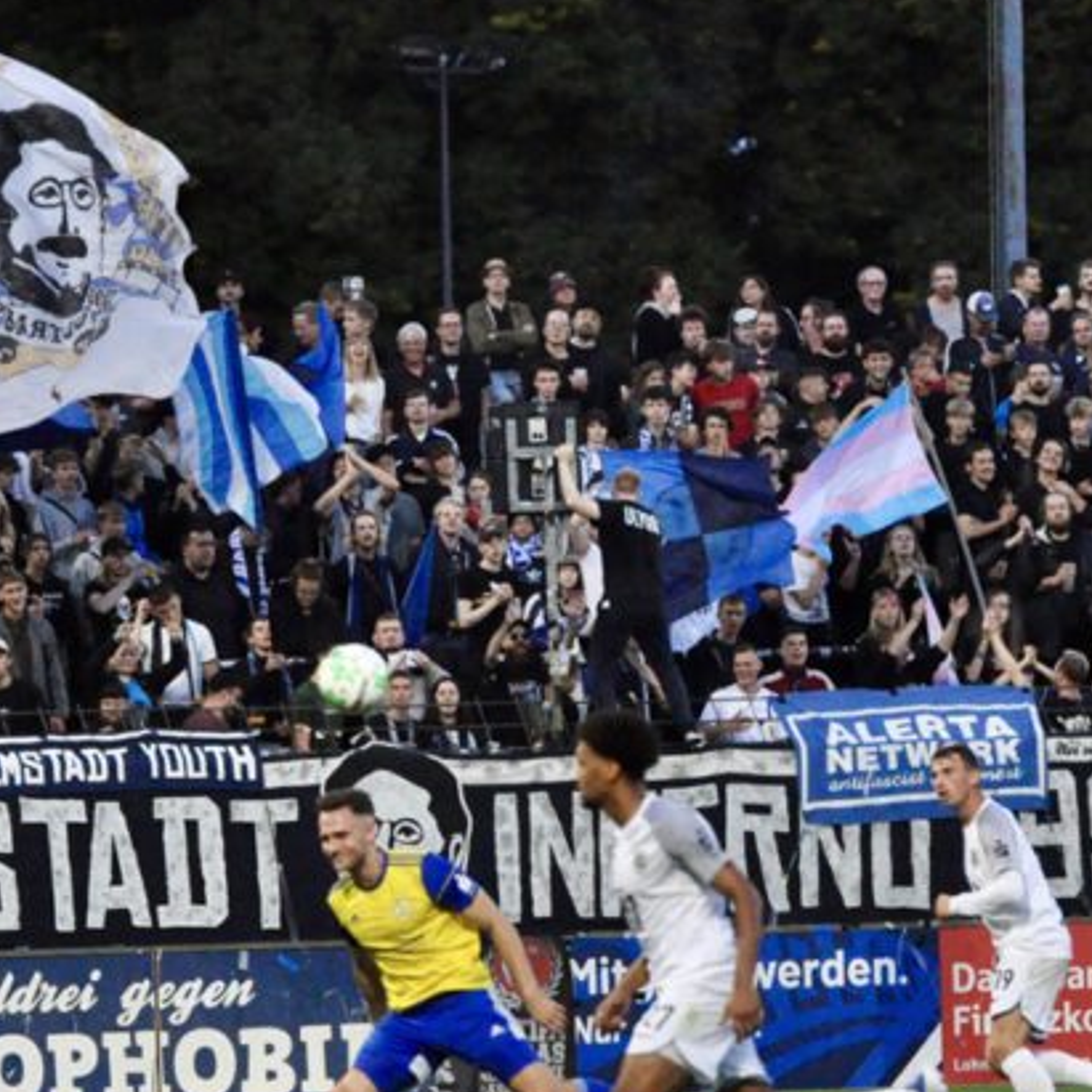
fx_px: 12670
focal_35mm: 355
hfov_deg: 4.9
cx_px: 502
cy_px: 757
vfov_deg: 4.9
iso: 3200
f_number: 2.8
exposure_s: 1/1600
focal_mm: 112
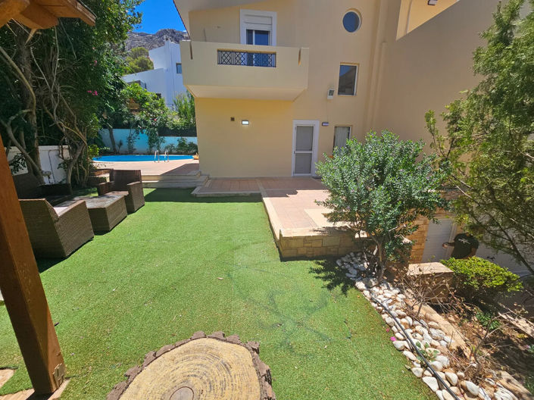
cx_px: 267
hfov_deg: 106.2
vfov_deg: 89.9
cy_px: 200
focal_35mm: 13
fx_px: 200
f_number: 2.2
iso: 50
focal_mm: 2.2
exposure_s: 1/2430
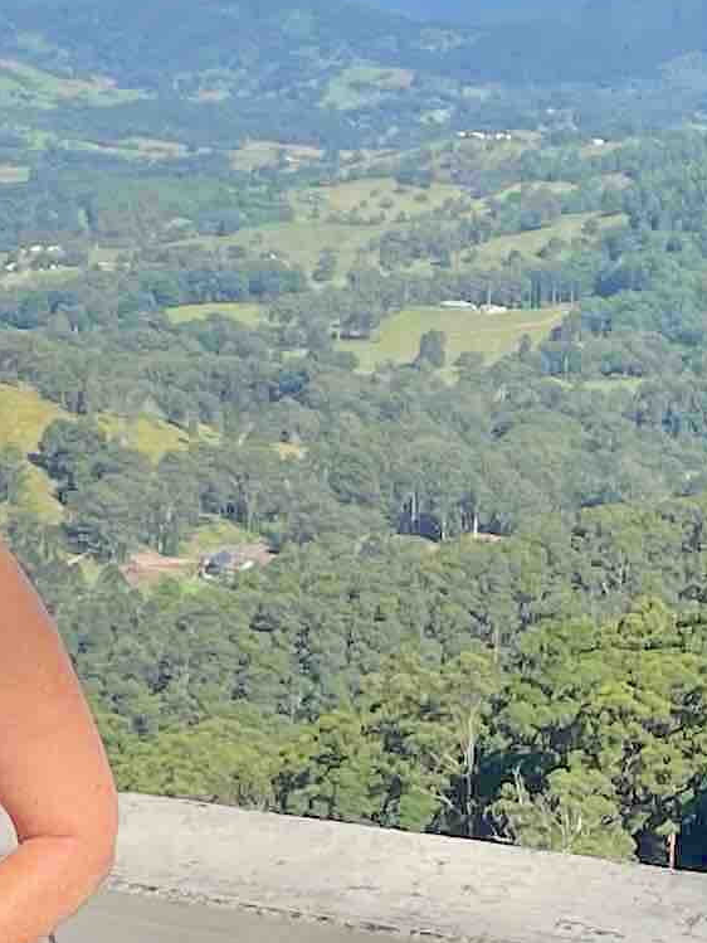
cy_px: 805
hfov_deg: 10.2
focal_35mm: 140
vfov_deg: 14.0
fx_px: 3811
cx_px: -385
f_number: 1.6
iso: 32
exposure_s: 1/2451
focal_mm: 4.2
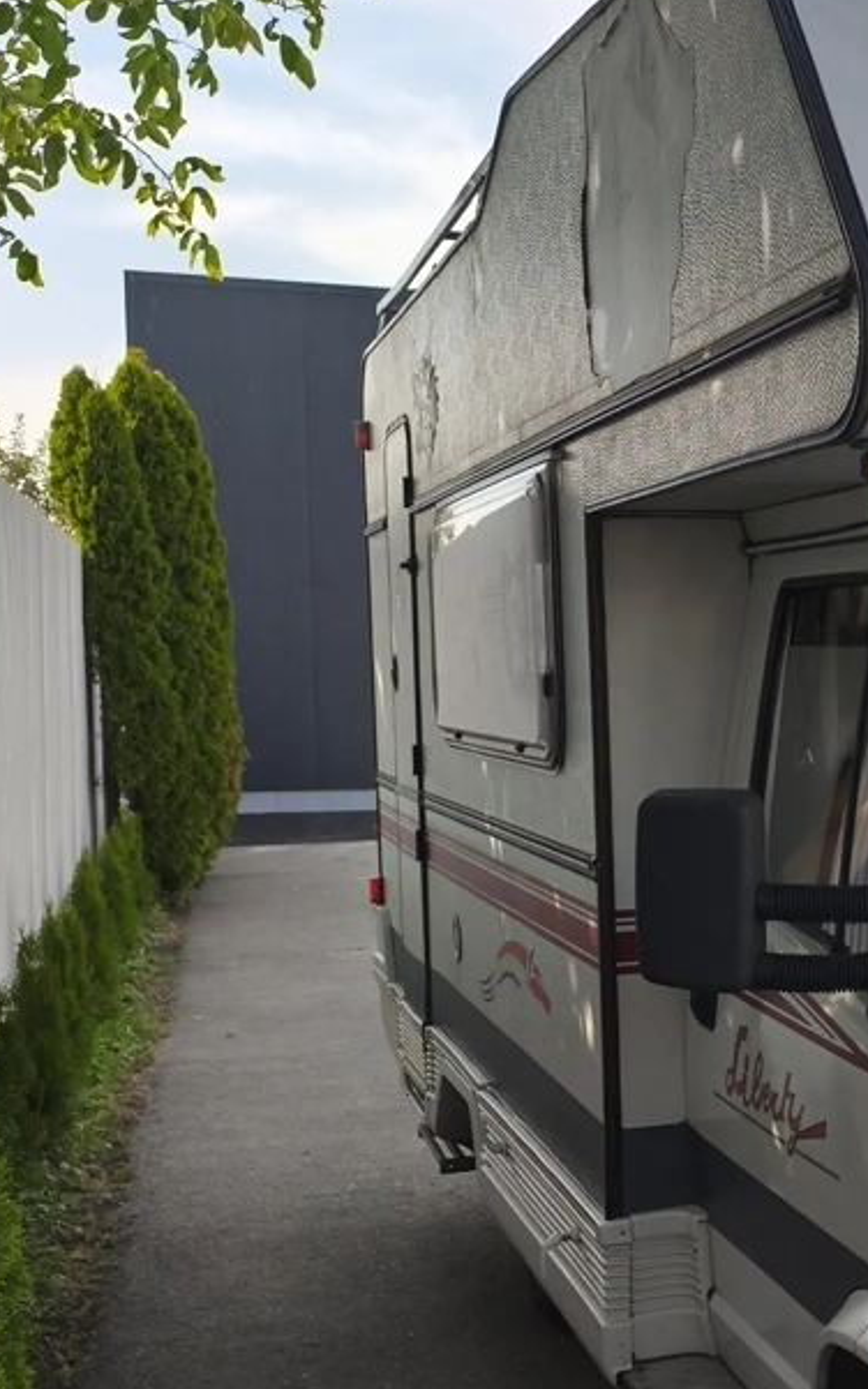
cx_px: 1087
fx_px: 2045
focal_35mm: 54
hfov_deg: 21.9
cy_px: 842
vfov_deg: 37.4
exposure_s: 1/130
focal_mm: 6.14
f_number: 1.65
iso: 50
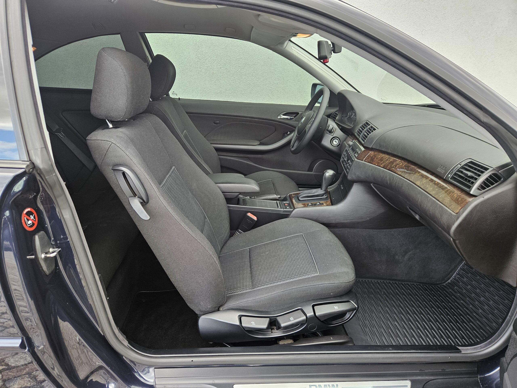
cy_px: 194
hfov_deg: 73.9
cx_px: 258
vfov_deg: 58.9
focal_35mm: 23
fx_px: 344
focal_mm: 5.4
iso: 160
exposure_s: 1/180
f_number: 1.8
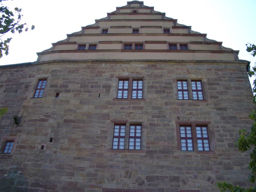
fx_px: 259
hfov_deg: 52.6
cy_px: 96
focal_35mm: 35
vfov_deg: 40.7
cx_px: 128
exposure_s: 1/160
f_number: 4.3
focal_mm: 5.8
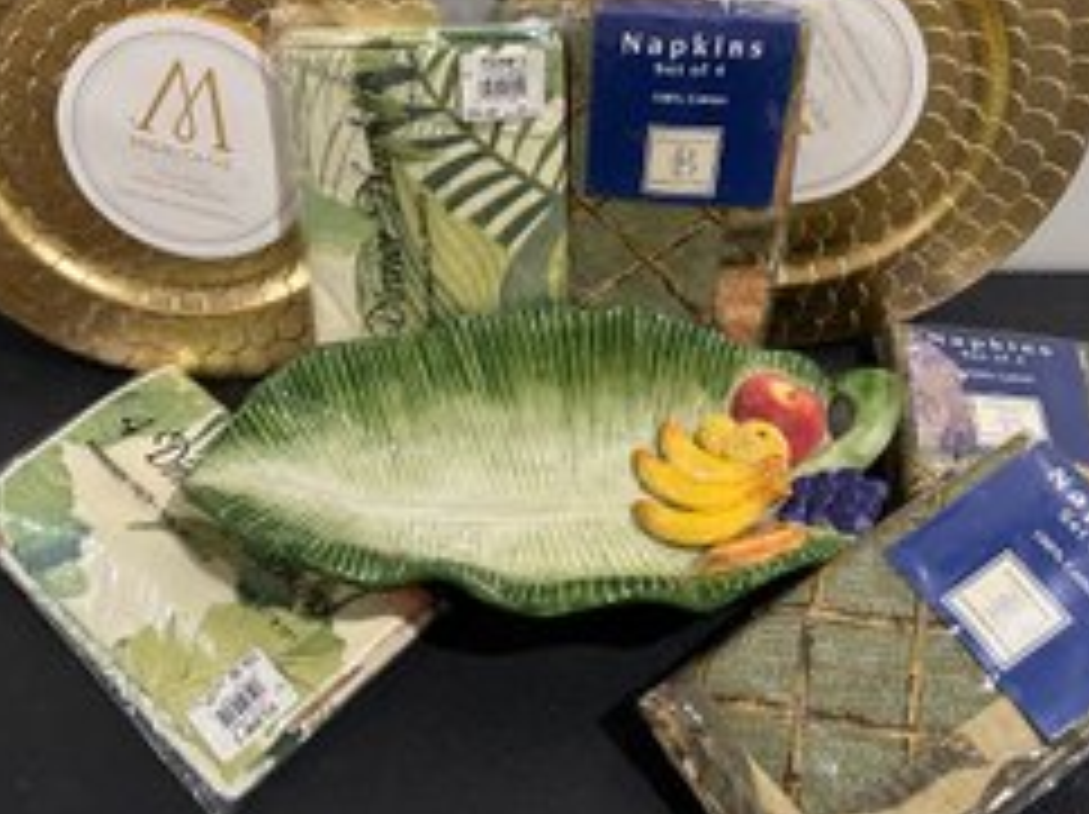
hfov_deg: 54.0
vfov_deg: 41.5
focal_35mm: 34
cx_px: 529
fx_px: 1069
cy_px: 317
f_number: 1.78
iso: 800
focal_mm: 6.86
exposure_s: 1/60
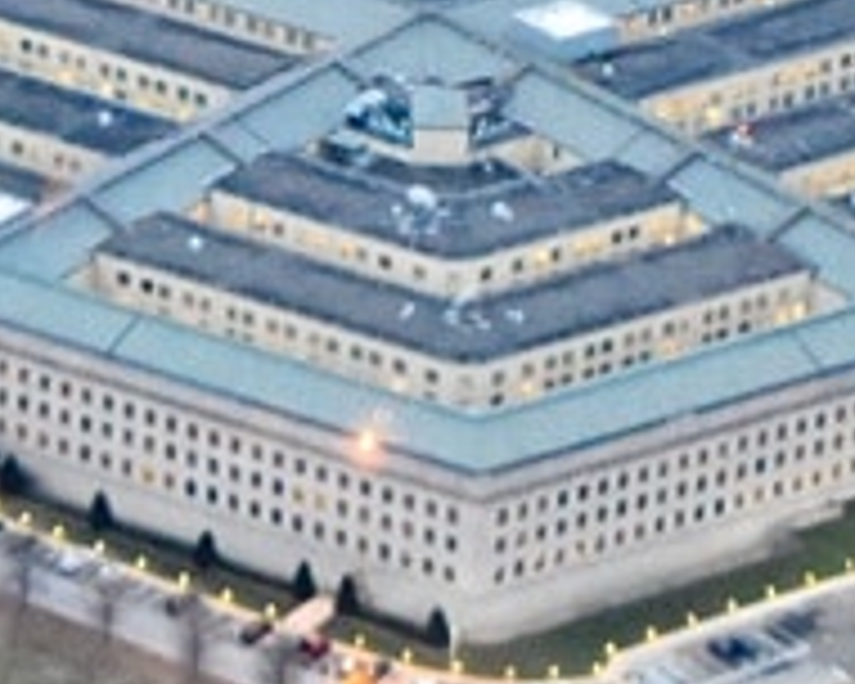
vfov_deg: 4.2
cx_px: 567
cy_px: -207
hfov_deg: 5.3
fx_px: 9267
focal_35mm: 366
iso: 3600
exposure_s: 1/60
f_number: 4.5
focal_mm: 55
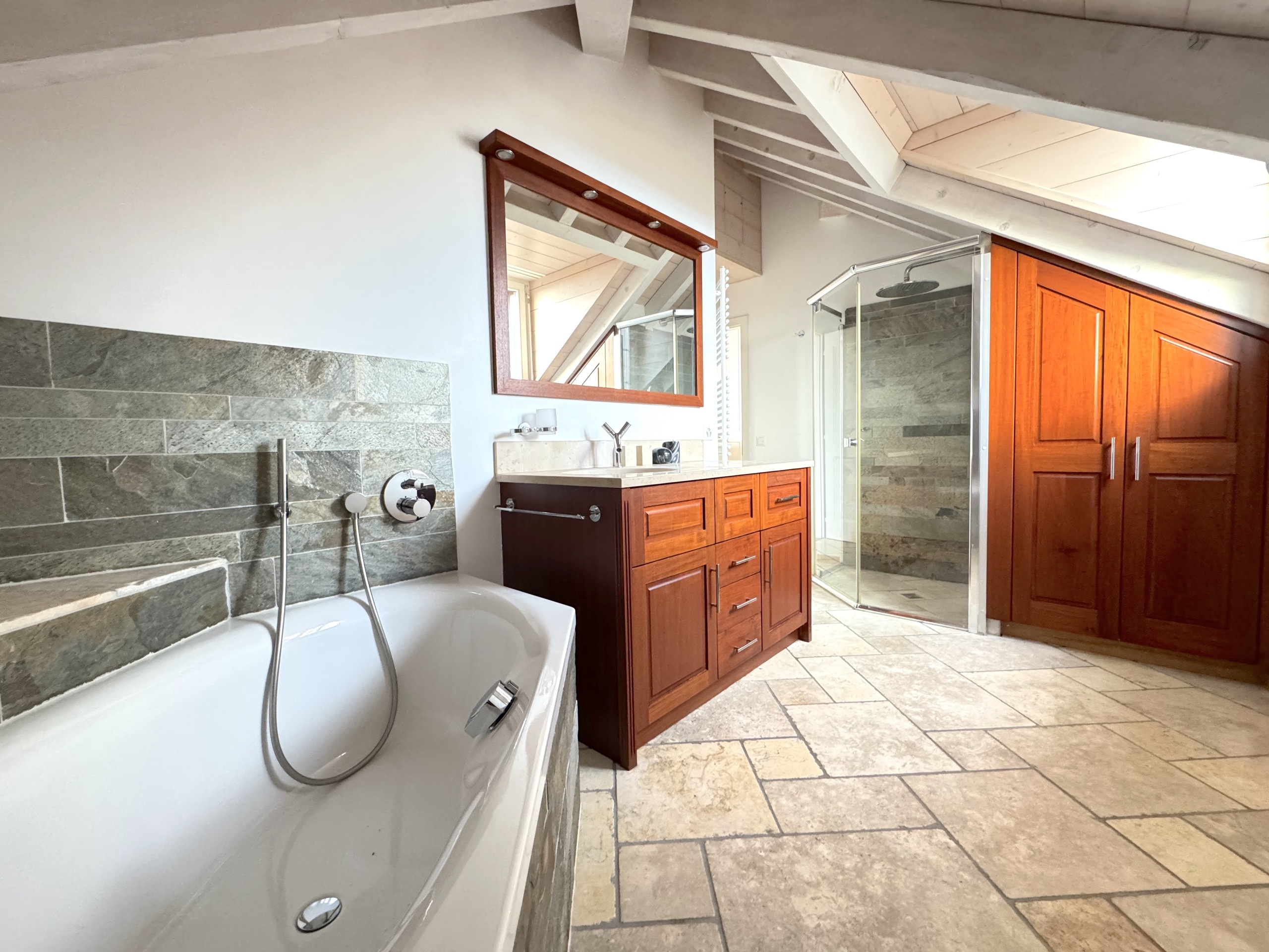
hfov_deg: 102.1
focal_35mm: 14
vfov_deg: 85.7
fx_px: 513
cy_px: 476
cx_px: 634
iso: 640
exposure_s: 1/60
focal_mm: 2.22
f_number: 2.2
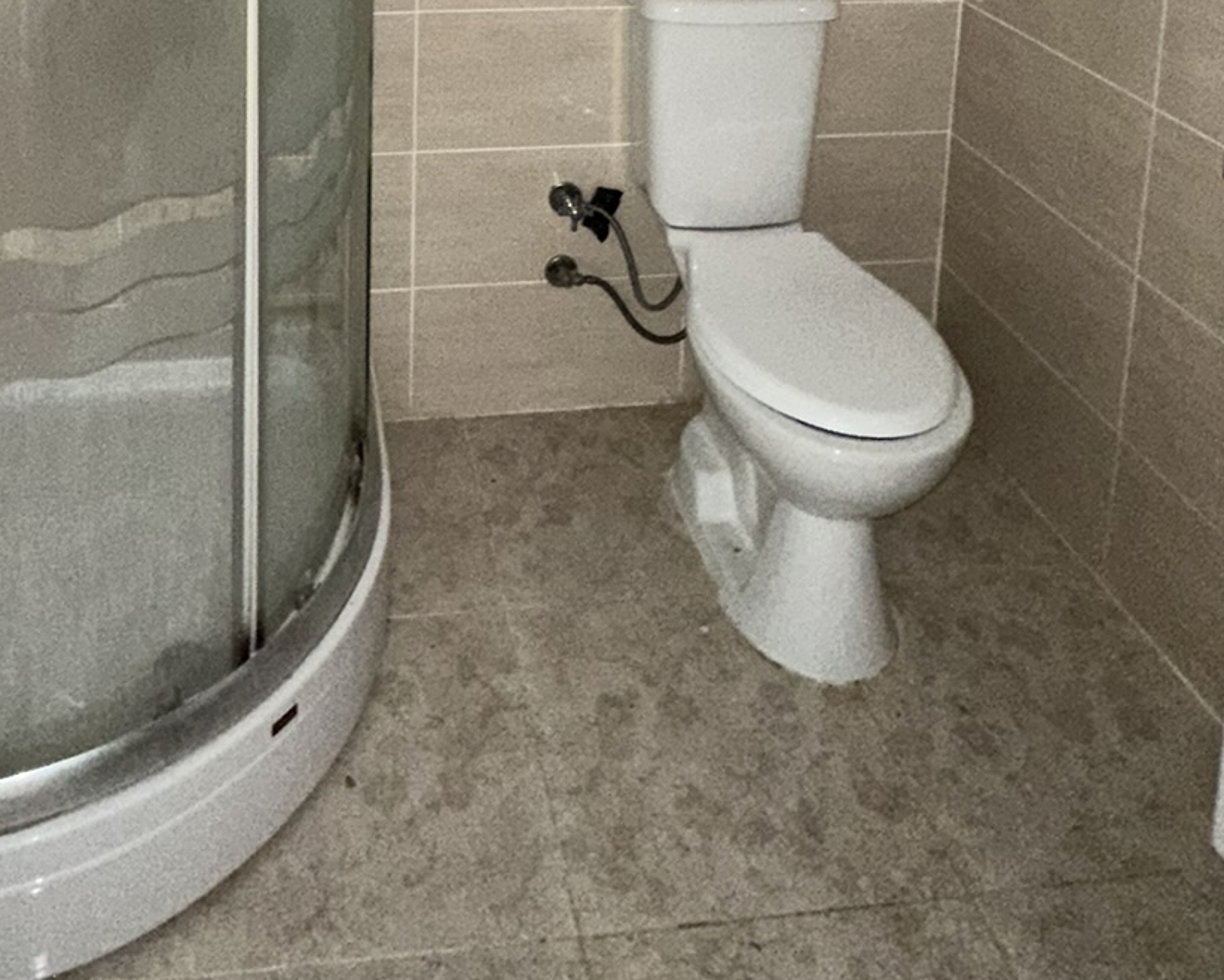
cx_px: 434
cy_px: -210
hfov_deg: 52.1
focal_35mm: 34
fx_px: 1232
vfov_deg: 34.3
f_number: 2.2
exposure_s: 1/30
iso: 250
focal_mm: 2.22
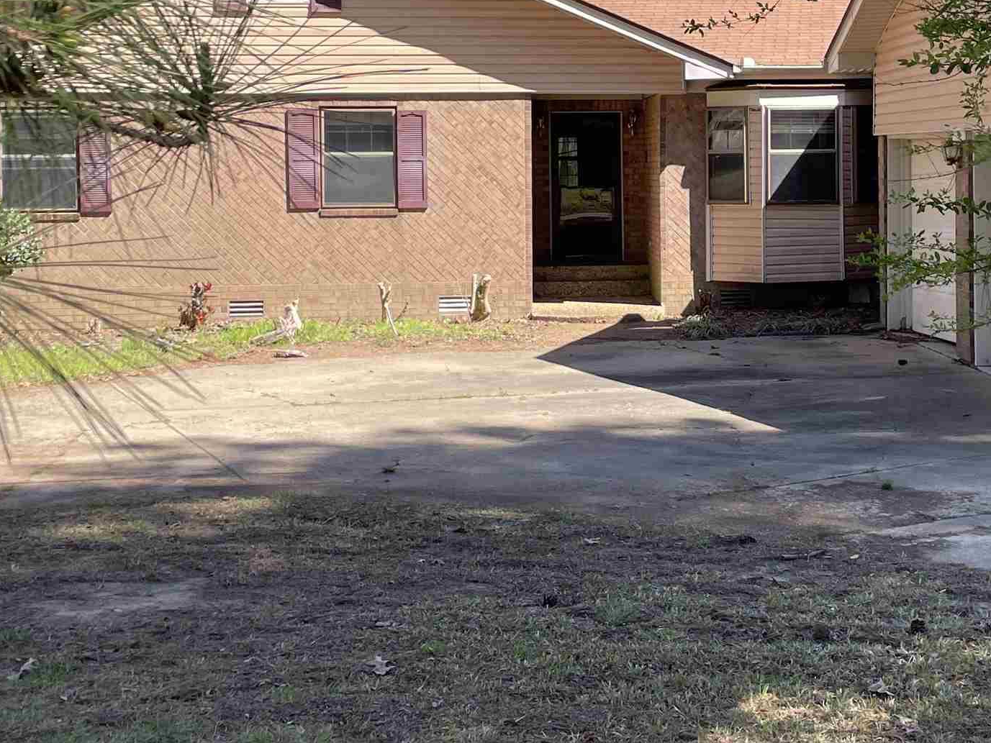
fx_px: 1661
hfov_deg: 32.9
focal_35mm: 58
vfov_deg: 25.0
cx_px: 675
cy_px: 214
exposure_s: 1/842
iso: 32
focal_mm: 4.2
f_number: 1.6
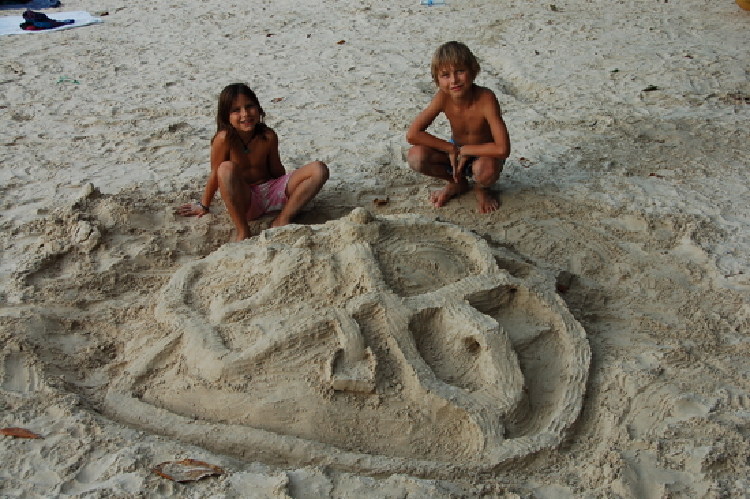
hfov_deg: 46.4
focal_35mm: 42
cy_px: 250
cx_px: 375
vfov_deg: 31.9
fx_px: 874
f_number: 5.6
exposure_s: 1/400
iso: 200
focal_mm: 28
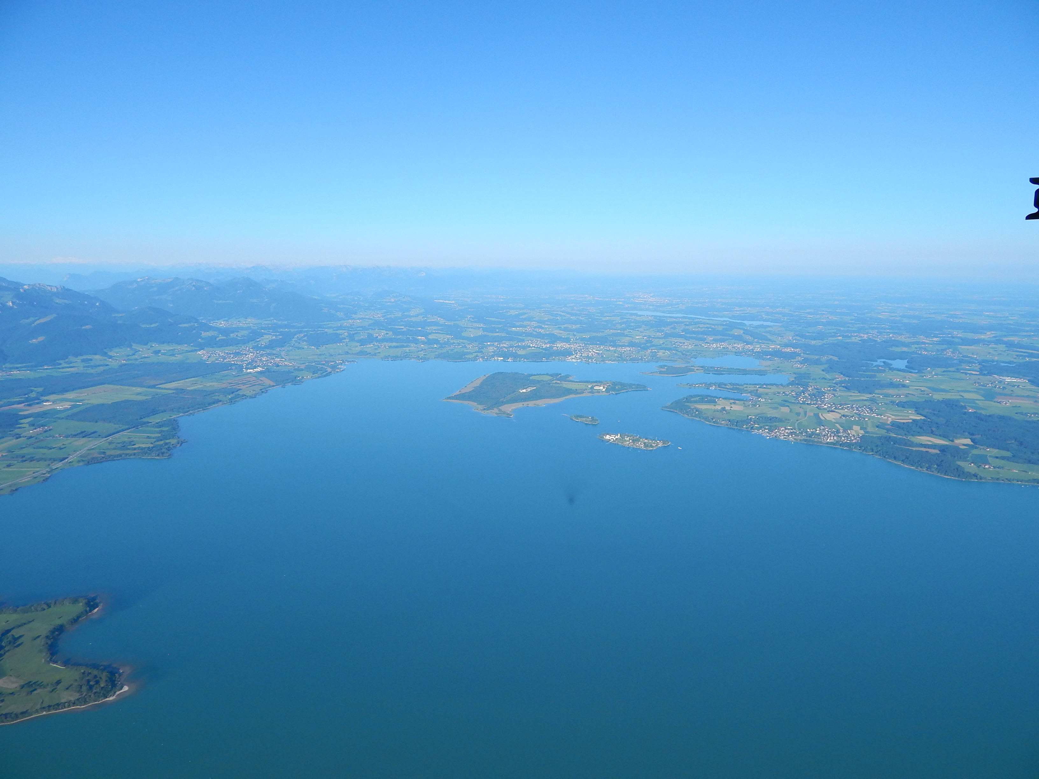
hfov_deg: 73.9
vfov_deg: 58.9
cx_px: 520
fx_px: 690
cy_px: 390
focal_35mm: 23
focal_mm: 4
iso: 125
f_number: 6
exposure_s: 1/400
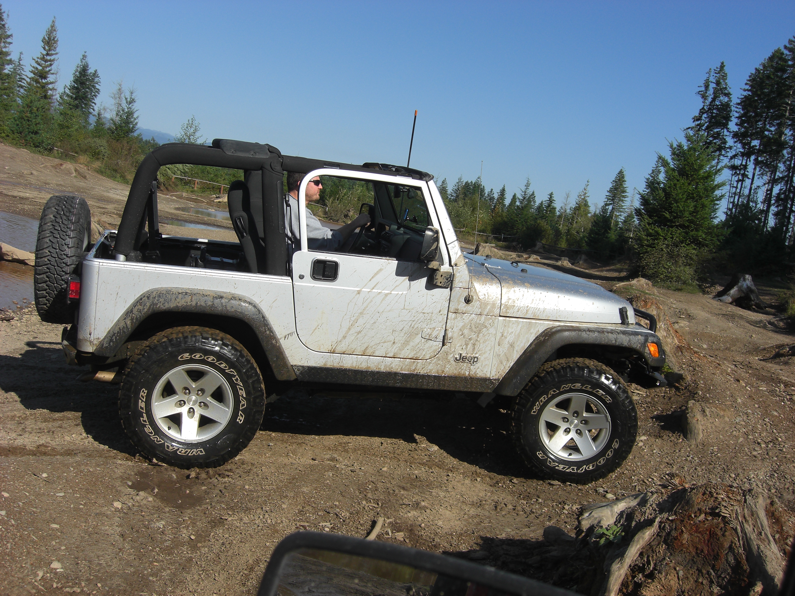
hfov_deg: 49.0
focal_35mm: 38
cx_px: 398
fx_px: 873
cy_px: 298
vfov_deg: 37.7
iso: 80
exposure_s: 1/250
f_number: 8
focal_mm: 7.9
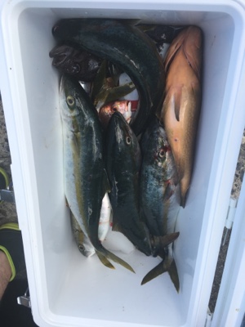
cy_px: 164
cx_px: 122
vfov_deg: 61.7
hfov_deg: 48.2
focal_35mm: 29
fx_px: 274
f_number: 2.2
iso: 25
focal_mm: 4.15
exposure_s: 1/323
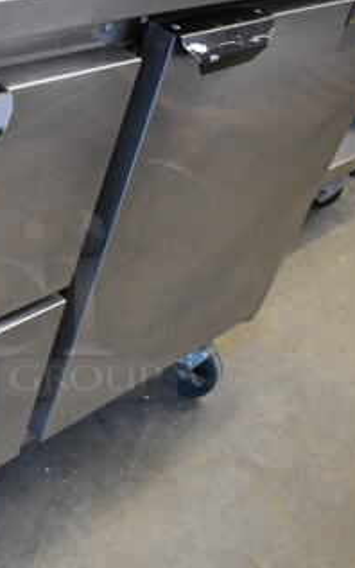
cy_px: 303
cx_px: -22
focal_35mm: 53
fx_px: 821
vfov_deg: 38.2
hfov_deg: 23.1
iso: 1800
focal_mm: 18
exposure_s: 1/125
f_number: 3.5
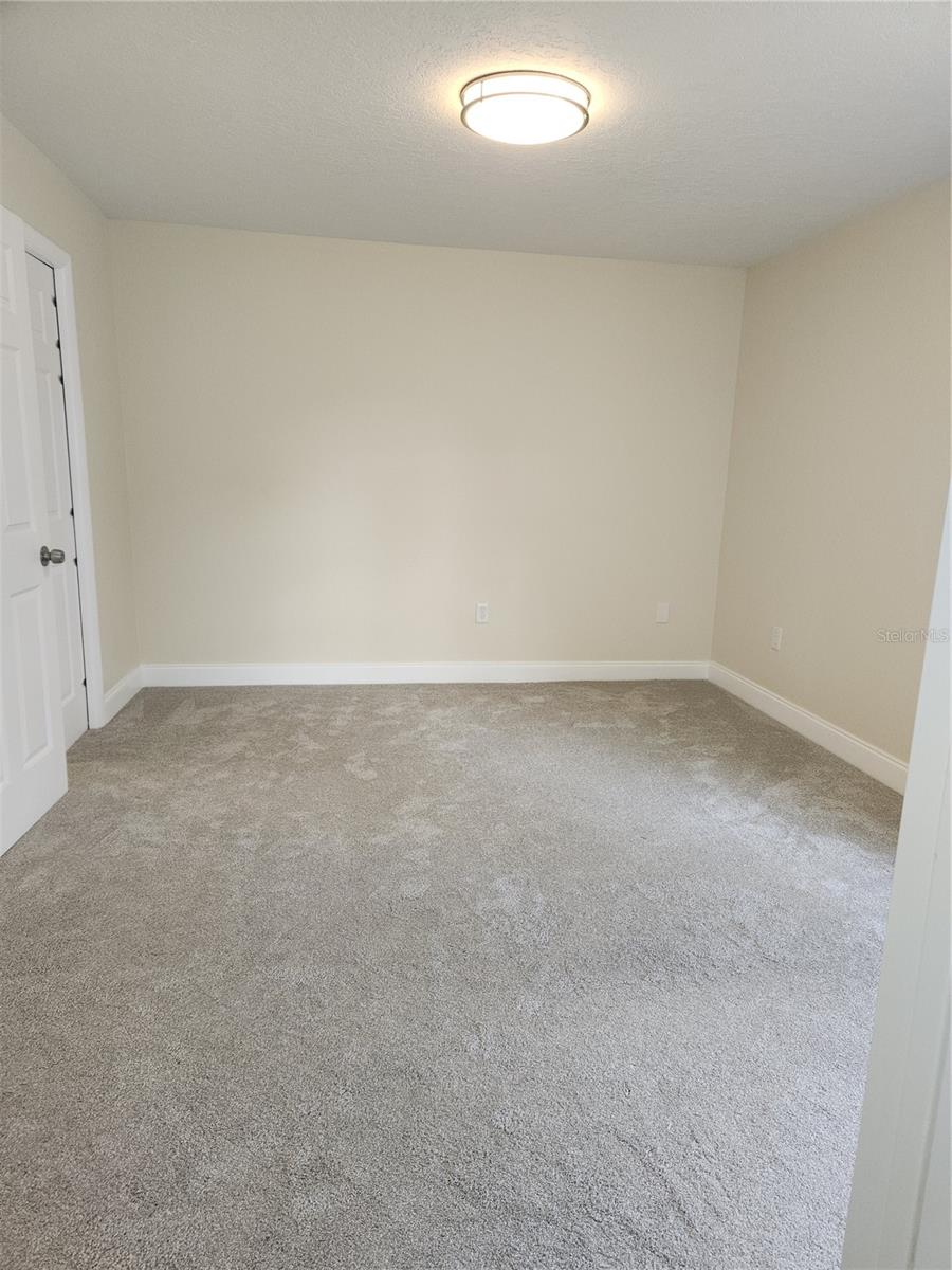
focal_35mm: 23
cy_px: 635
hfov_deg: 58.9
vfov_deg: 73.9
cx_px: 476
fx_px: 843
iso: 50
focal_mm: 5.4
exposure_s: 1/60
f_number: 1.8
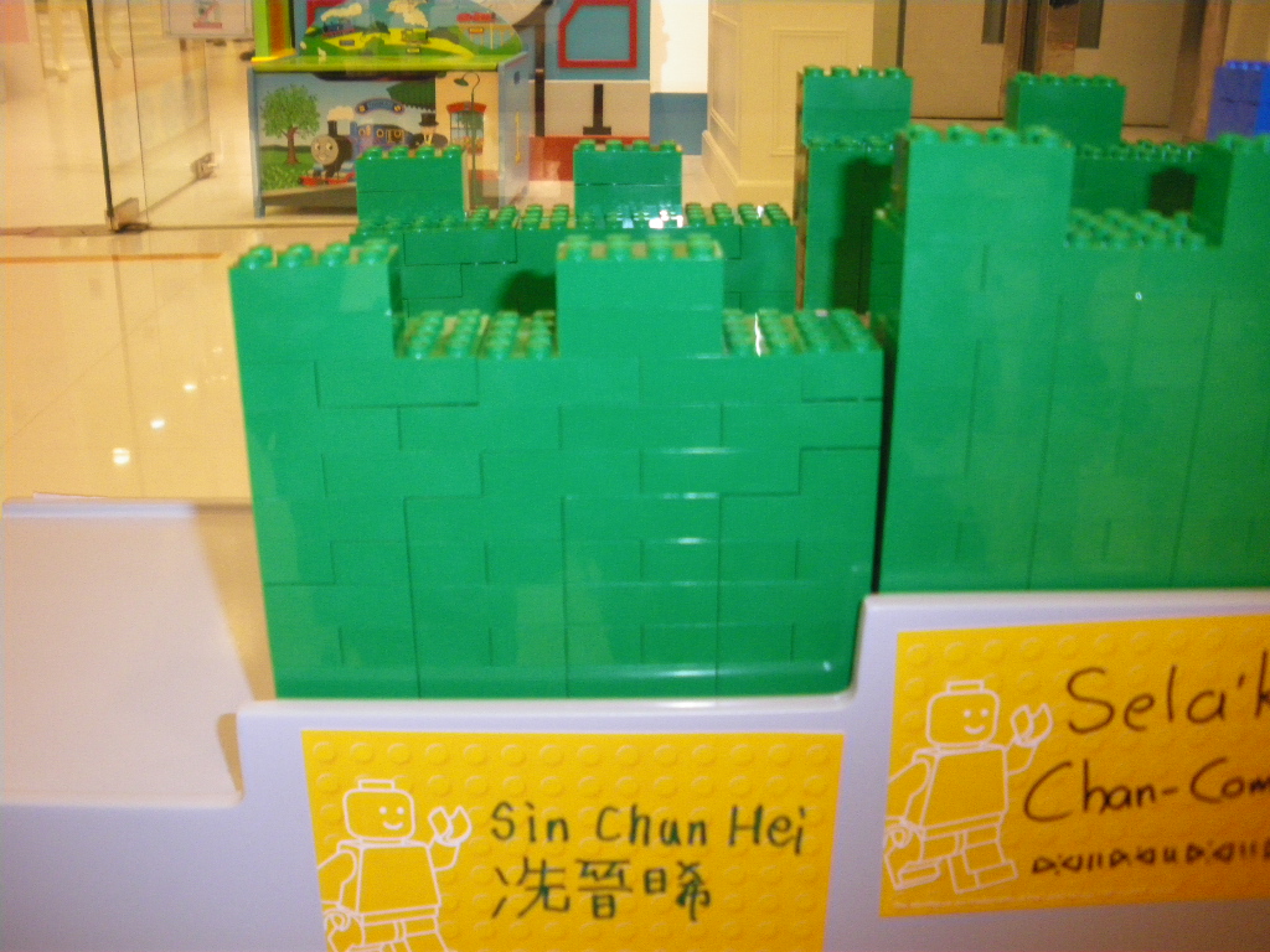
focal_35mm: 36
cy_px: 476
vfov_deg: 39.7
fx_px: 1321
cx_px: 635
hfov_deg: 51.4
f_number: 3.5
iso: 400
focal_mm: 6.3
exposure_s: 1/50
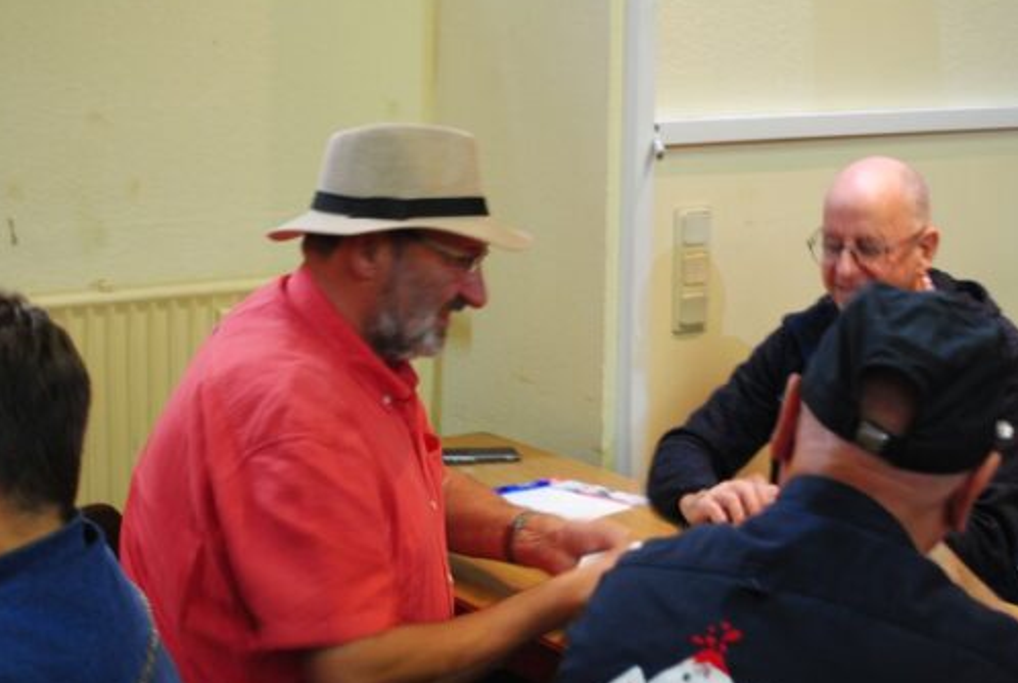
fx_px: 1841
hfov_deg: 30.9
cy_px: 337
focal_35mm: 65
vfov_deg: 21.0
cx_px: 458
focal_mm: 30
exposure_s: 1/10
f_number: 4.5
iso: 400
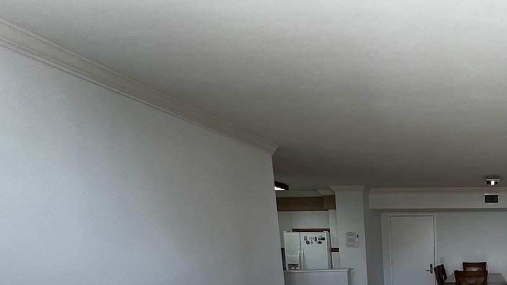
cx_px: 474
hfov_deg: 56.5
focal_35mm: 28
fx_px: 376
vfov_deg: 34.7
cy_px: 326
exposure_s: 1/99
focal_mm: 1.57
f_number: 1.8
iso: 80
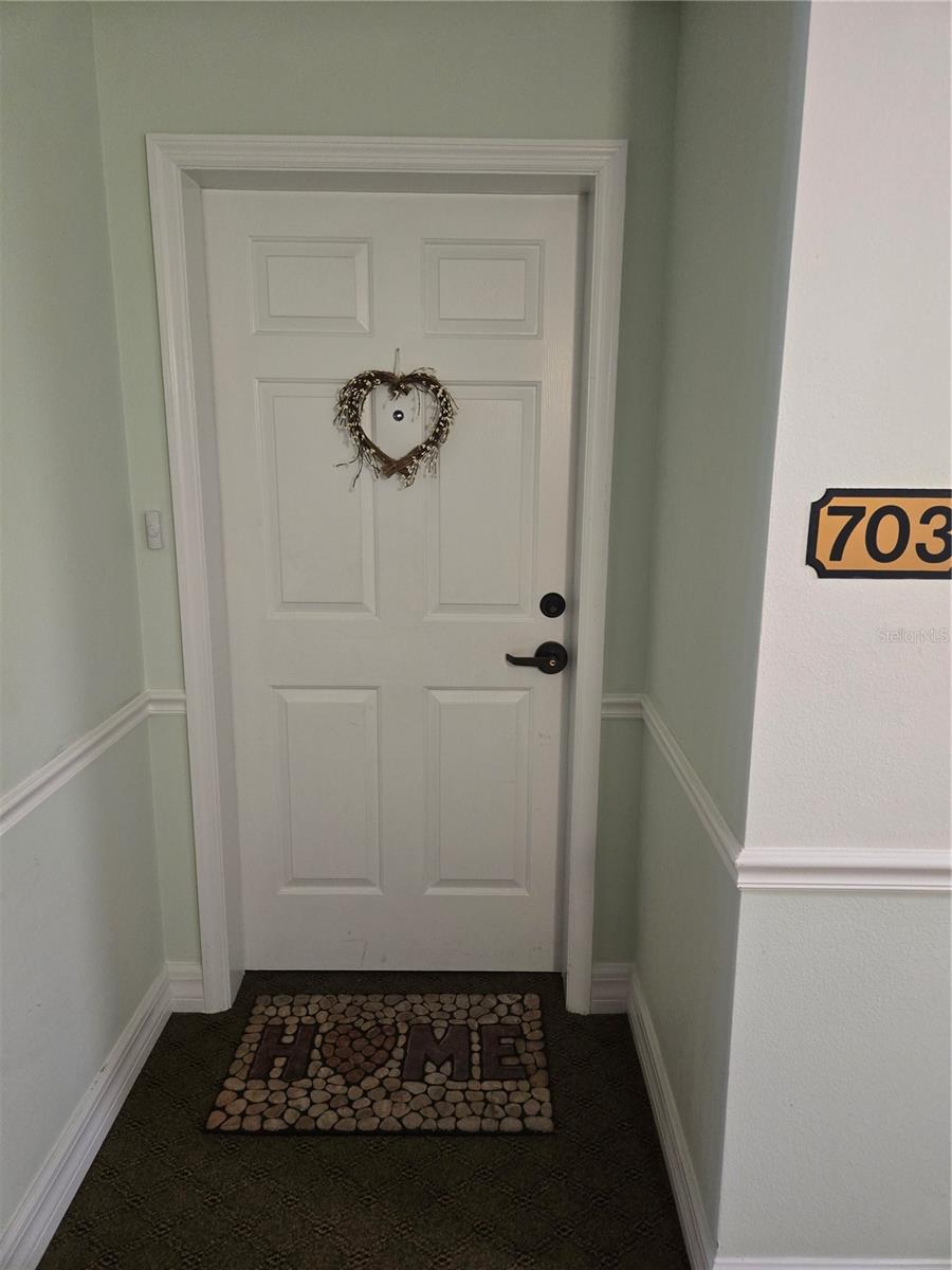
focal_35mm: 23
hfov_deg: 58.9
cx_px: 476
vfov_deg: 73.9
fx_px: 843
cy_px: 635
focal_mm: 5.4
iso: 640
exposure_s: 1/60
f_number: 1.8
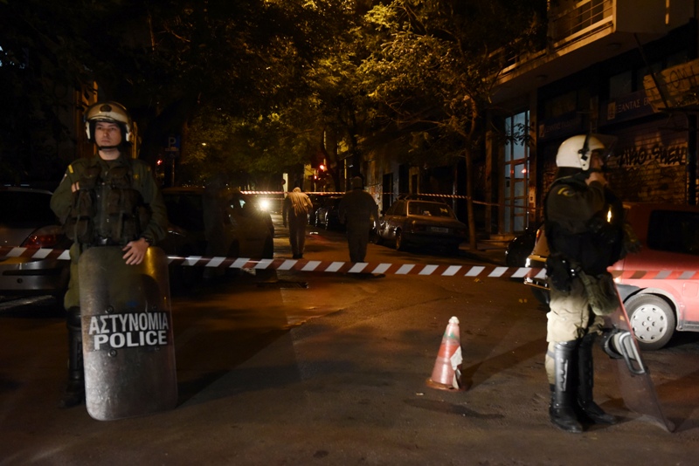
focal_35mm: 42
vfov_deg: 31.9
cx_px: 350
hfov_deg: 46.4
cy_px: 233
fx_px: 816
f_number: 4.5
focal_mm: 42
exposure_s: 1/60
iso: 6400
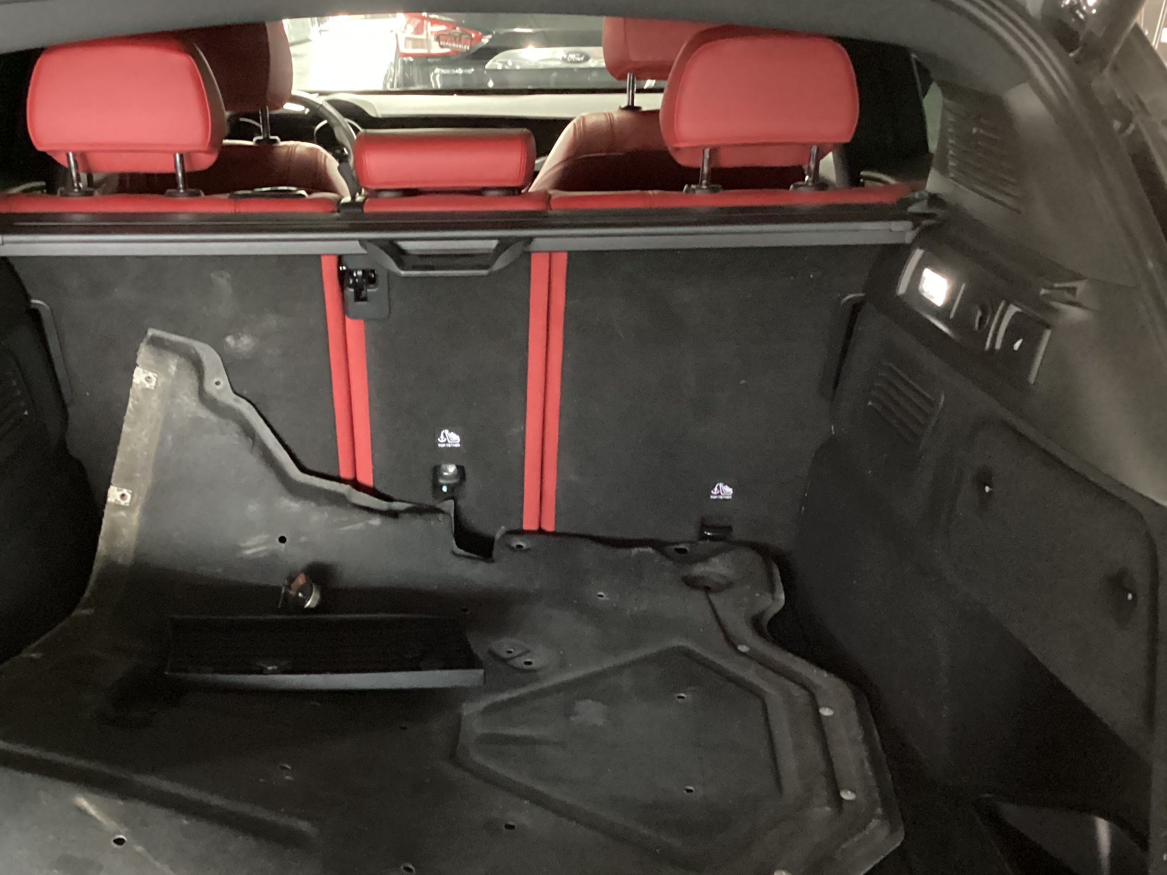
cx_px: 449
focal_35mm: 43
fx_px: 1450
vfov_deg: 33.4
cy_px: 557
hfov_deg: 43.6
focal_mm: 3.3
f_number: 2.4
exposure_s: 1/15
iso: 800
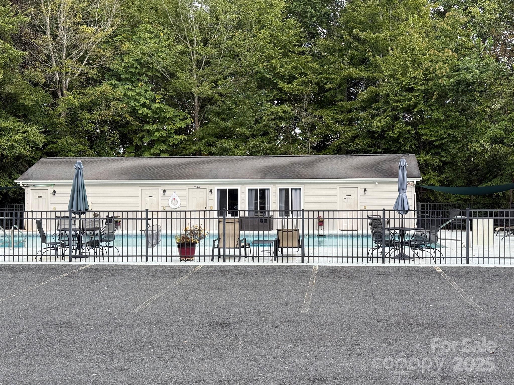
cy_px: 192
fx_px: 713
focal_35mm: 48
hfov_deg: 39.7
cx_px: 257
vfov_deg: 30.3
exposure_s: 1/939
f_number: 1.78
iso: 80
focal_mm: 6.76
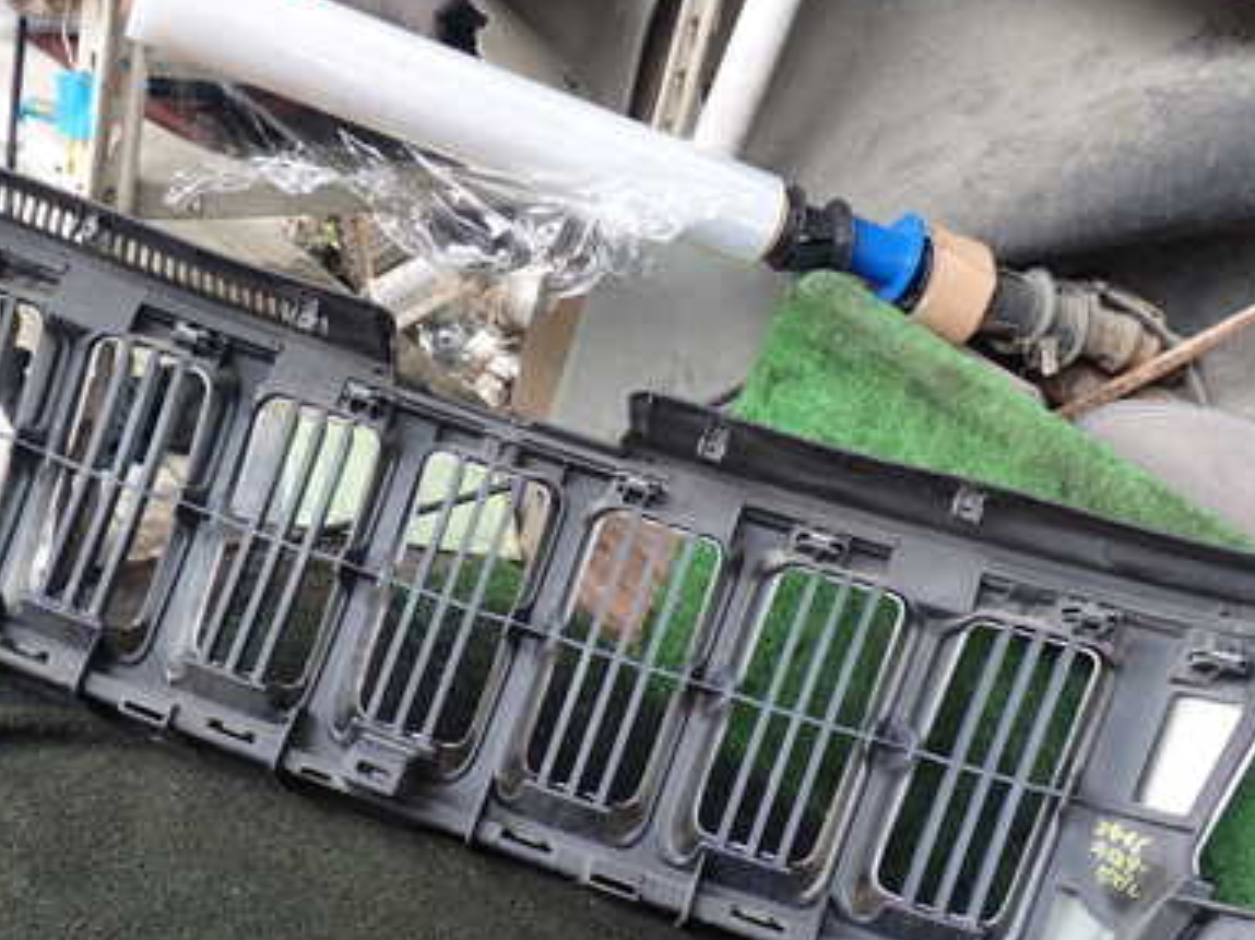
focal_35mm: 47
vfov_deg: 30.9
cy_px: 459
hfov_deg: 40.2
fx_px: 1703
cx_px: 472
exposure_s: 1/60
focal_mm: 5.4
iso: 100
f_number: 2.3
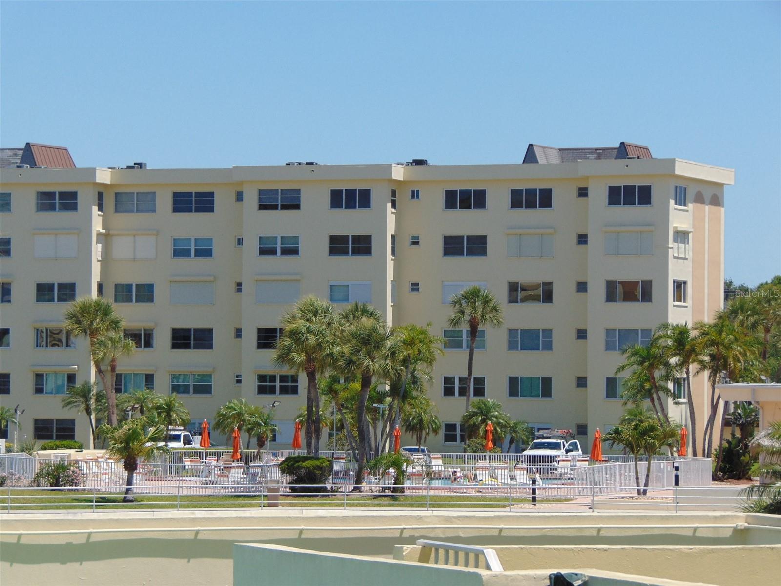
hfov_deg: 12.0
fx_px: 3700
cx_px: 390
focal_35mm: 164
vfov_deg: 9.1
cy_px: 293
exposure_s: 1/200
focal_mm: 29.5
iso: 80
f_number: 10.4
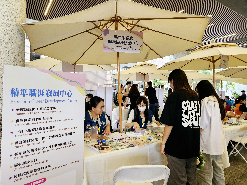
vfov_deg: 58.9
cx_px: 124
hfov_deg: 73.9
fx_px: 164
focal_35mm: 23
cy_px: 92
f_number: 1.8
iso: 500
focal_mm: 5.4
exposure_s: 1/120
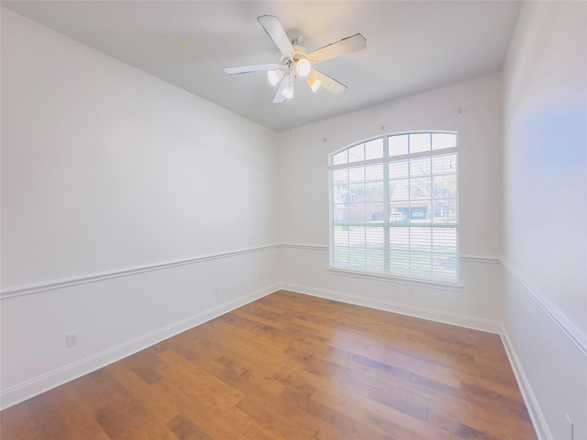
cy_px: 220
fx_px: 237
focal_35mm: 14
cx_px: 294
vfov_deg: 85.7
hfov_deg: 102.1
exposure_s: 1/120
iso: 200
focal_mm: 2.22
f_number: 2.2
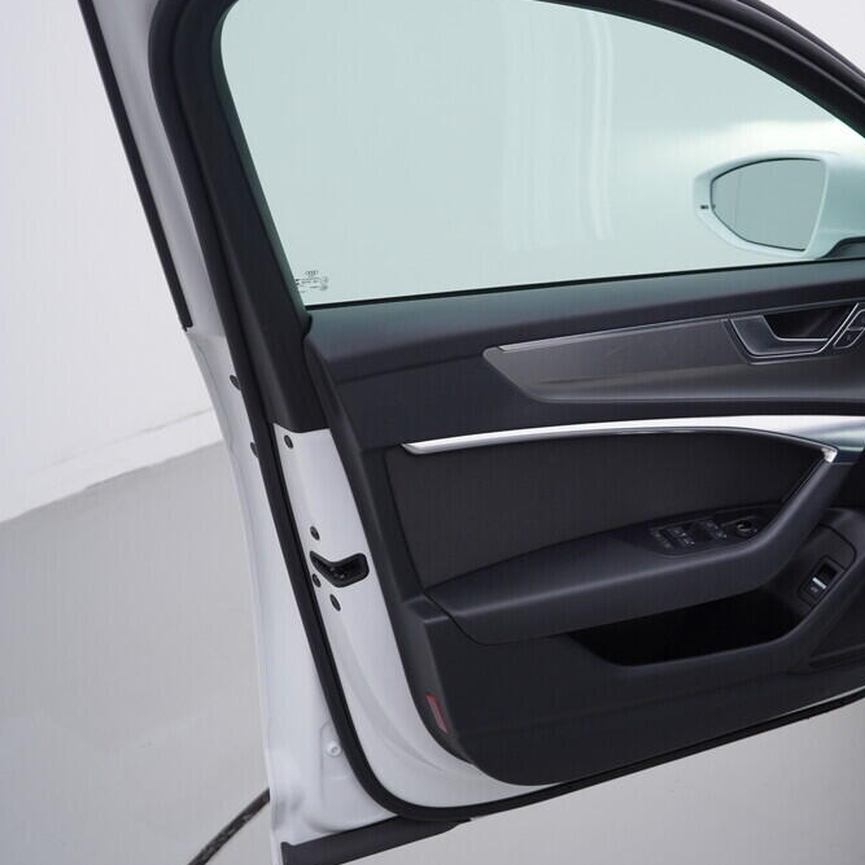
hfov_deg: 35.4
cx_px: 633
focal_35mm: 47
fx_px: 1329
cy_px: 434
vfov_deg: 36.1
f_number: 4
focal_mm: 24
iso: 125
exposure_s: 1/80
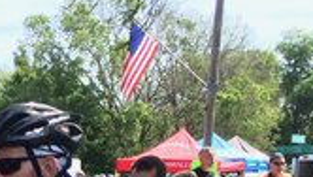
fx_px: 948
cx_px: -91
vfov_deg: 10.1
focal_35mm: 114
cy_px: 314
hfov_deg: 17.6
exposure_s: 1/500
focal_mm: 4.15
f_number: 2.2
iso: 32
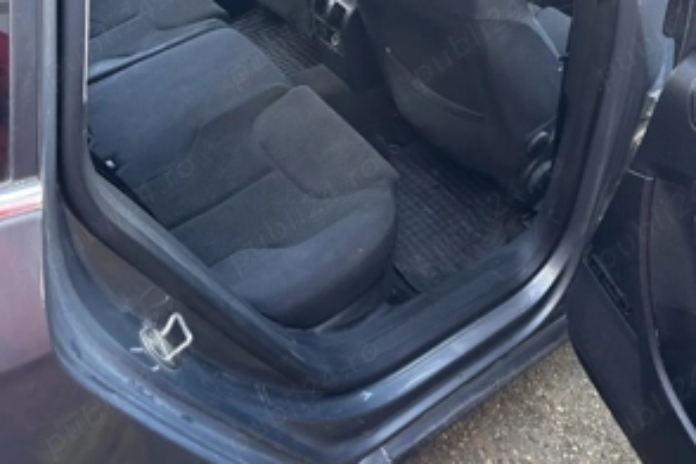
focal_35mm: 34
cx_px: 350
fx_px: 657
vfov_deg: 36.7
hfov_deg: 55.8
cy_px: 57
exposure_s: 1/121
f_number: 1.78
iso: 160
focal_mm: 6.86
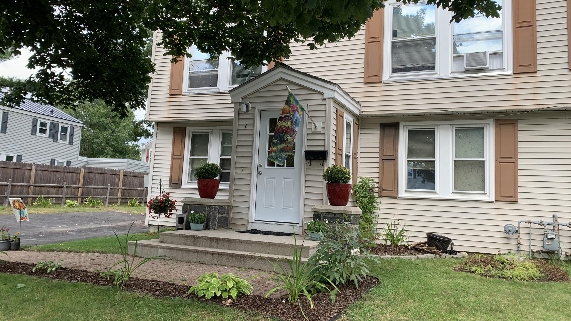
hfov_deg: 66.1
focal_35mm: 29
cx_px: 279
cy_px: 148
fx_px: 439
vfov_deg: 40.2
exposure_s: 1/446
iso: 25
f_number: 1.8
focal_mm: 4.25
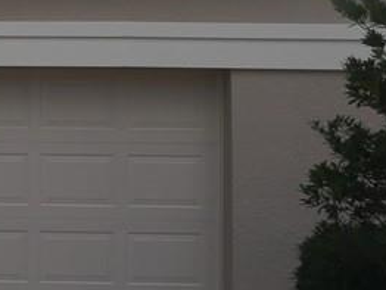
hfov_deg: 9.3
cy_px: 69
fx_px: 2042
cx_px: -633
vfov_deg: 8.1
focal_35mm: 183
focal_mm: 15
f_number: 7.1
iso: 200
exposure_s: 1/400
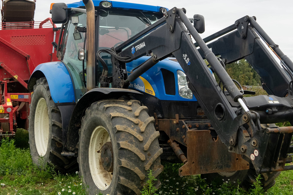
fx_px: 431
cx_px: 151
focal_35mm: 53
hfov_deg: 37.5
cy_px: 74
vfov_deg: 25.4
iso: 1000
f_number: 4
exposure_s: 1/250
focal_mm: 24
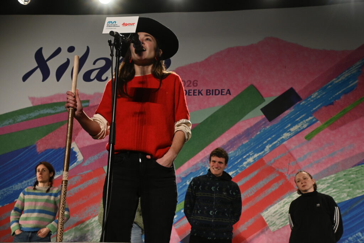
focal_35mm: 52
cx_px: 182
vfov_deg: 26.0
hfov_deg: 38.2
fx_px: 526
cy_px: 122
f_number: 8
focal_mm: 35
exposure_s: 1/250
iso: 2000
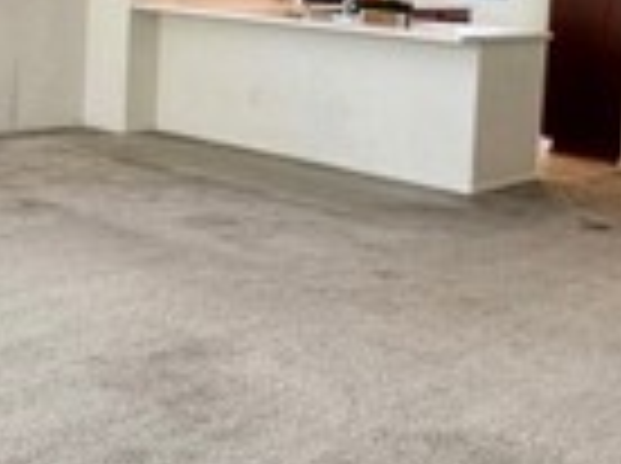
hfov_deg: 29.3
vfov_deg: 21.9
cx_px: 135
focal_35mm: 65
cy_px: 23
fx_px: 1164
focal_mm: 2.22
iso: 125
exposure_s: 1/120
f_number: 2.2
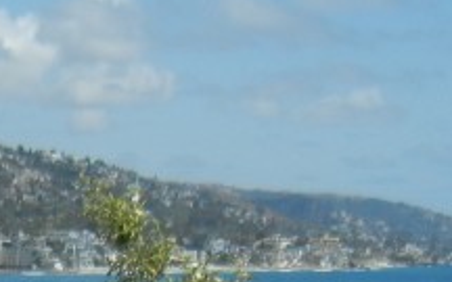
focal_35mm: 151
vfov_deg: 8.0
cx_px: -249
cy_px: 685
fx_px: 1860
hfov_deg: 13.0
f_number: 7
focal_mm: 5.4
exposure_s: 1/560
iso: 160
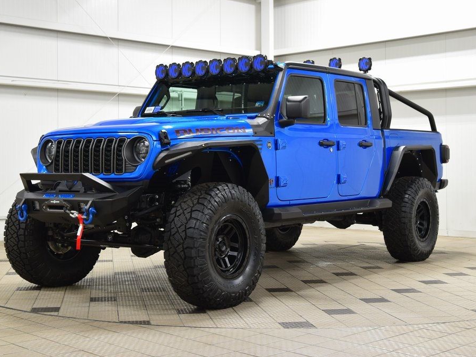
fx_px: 792
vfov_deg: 25.4
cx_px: 226
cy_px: 179
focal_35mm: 58
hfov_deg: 33.5
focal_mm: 35
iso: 720
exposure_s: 1/15
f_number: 6.3
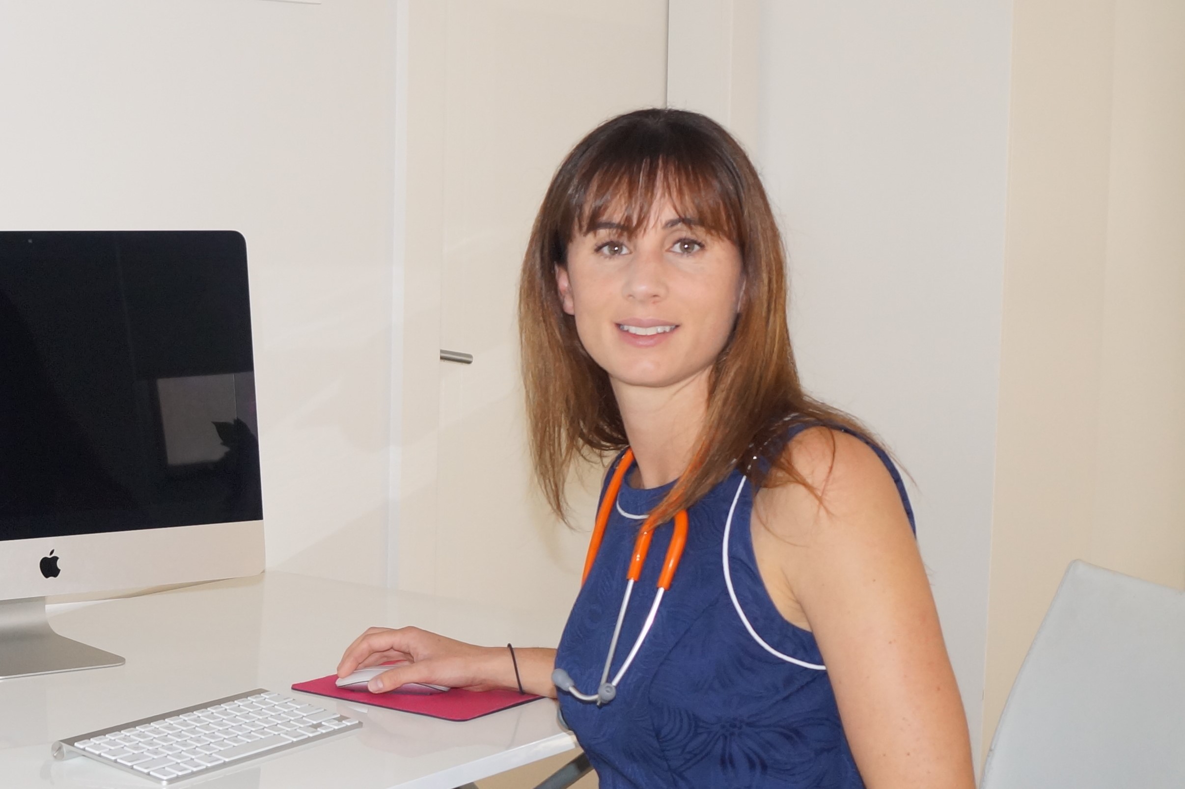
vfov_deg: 47.9
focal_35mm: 27
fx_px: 888
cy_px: 394
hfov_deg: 67.4
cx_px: 592
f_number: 4
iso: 500
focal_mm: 18
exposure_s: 1/160
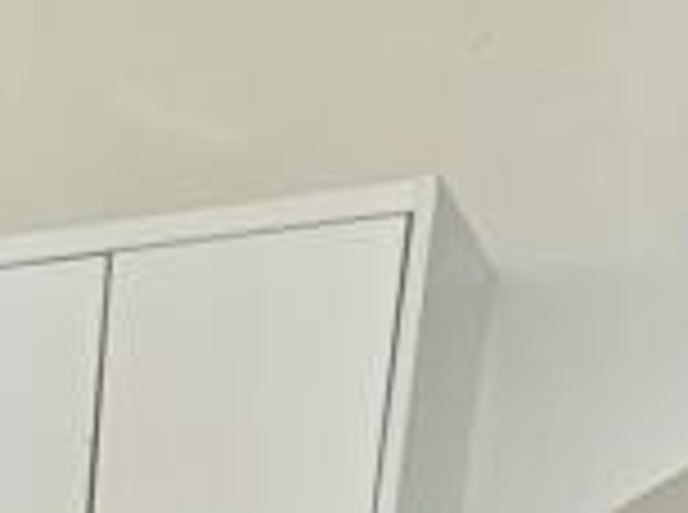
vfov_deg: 11.3
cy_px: 1436
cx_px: -256
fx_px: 1864
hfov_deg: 19.0
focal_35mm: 94
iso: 1000
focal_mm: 2.22
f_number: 2.2
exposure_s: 1/42
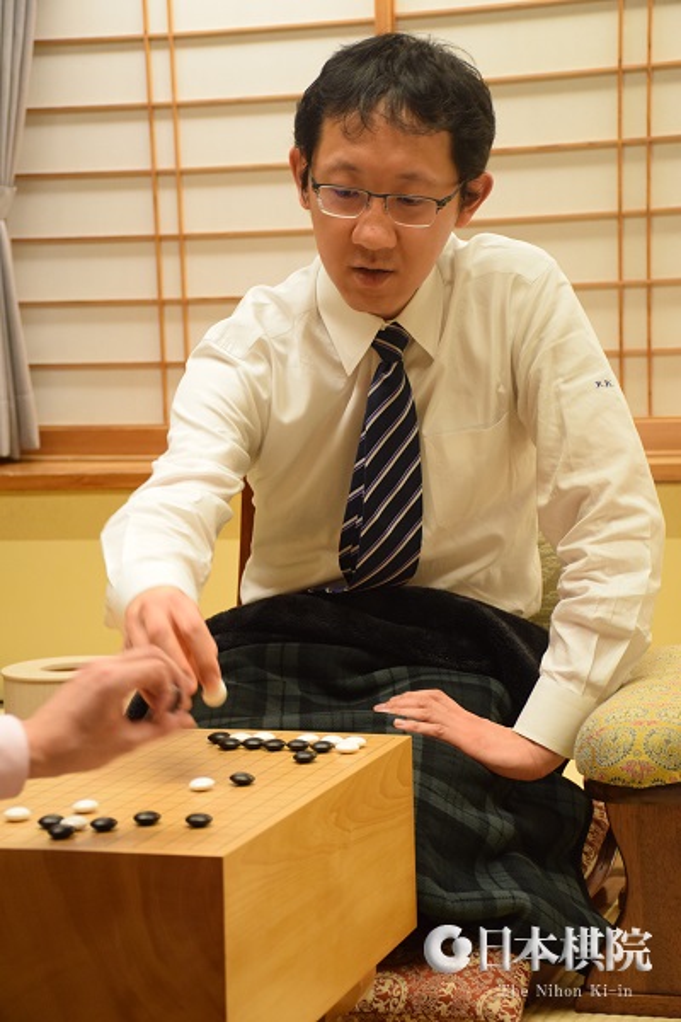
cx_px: 340
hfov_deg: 18.2
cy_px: 511
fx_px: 2128
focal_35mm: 75
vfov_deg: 27.0
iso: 1600
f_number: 4.8
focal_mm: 50
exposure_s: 1/20
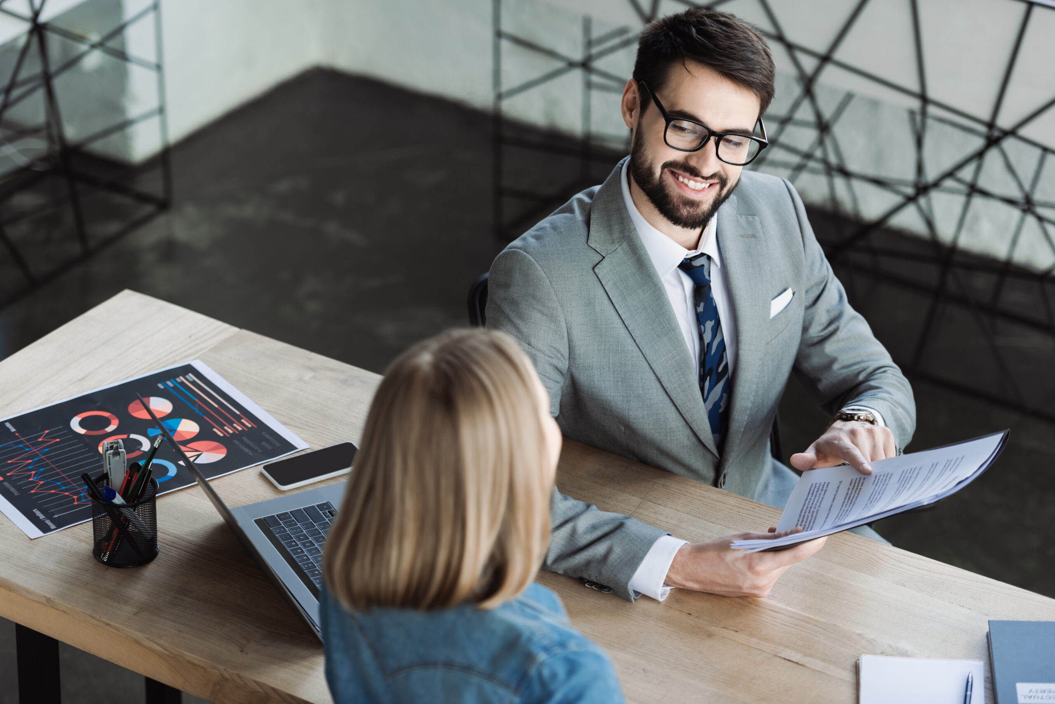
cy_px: 352
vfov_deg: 11.4
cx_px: 528
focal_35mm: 120
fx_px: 3518
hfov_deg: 17.1
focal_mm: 120
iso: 200
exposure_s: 1/250
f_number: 2.8
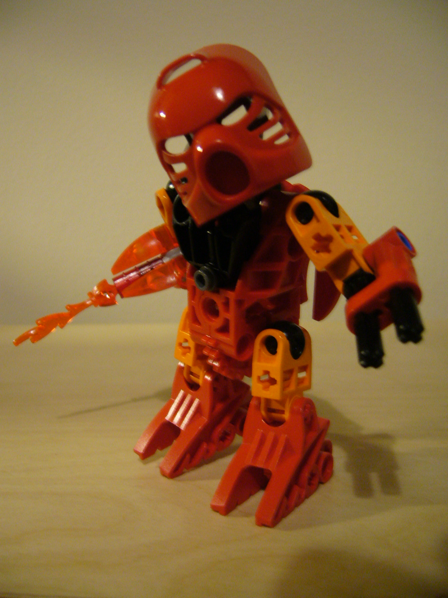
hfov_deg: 40.7
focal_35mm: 35
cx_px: 224
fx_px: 604
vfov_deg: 52.6
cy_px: 299
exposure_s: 1/6
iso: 200
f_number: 2.8
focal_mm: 5.8
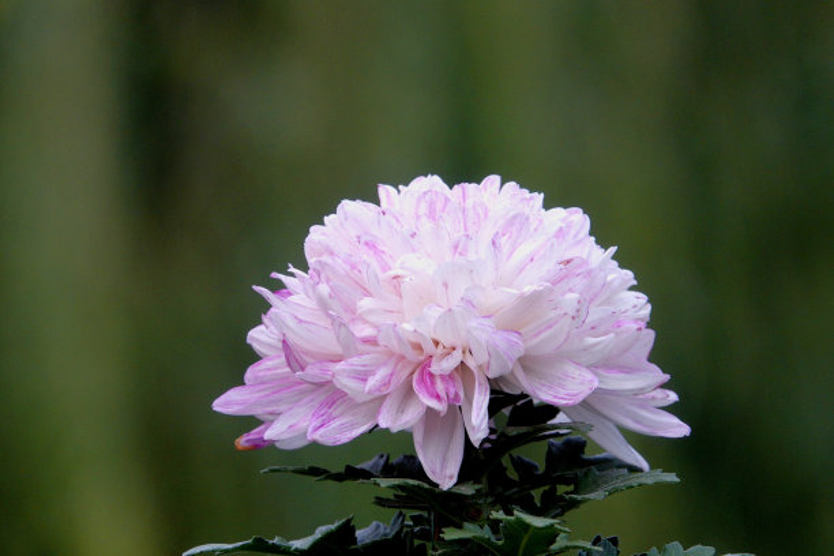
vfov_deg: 2.9
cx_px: 417
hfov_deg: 4.4
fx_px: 10864
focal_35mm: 469
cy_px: 278
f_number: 5.6
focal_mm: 171.89
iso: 400
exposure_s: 1/125
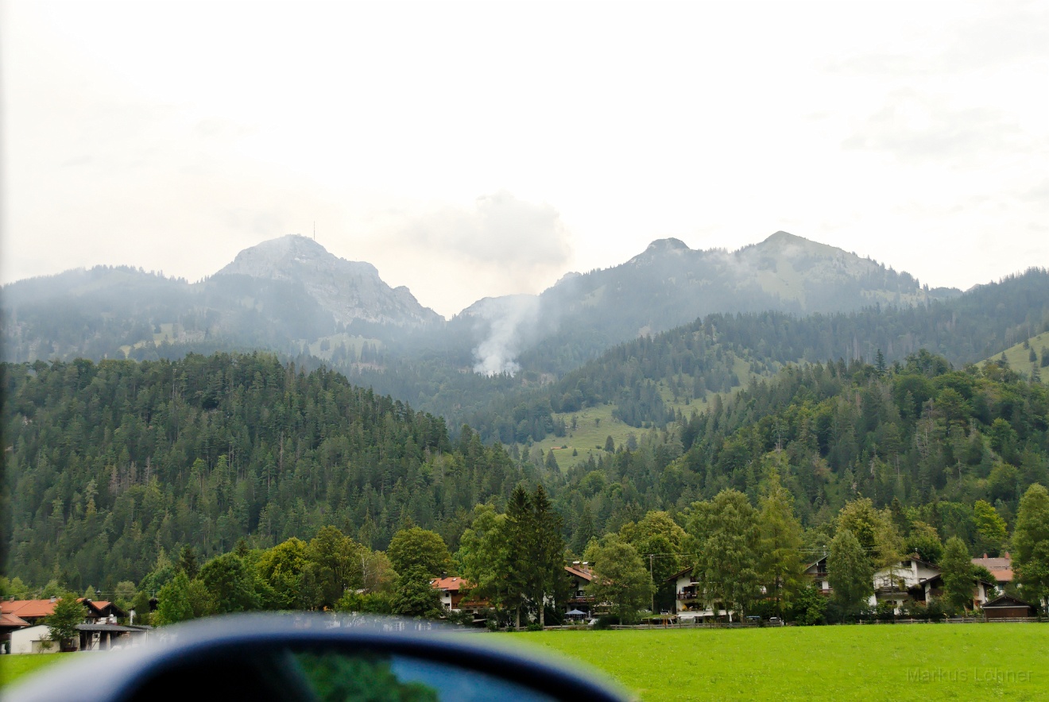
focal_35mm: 46
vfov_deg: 29.0
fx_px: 1357
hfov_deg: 42.3
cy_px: 351
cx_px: 524
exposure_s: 1/640
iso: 400
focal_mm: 31
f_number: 5
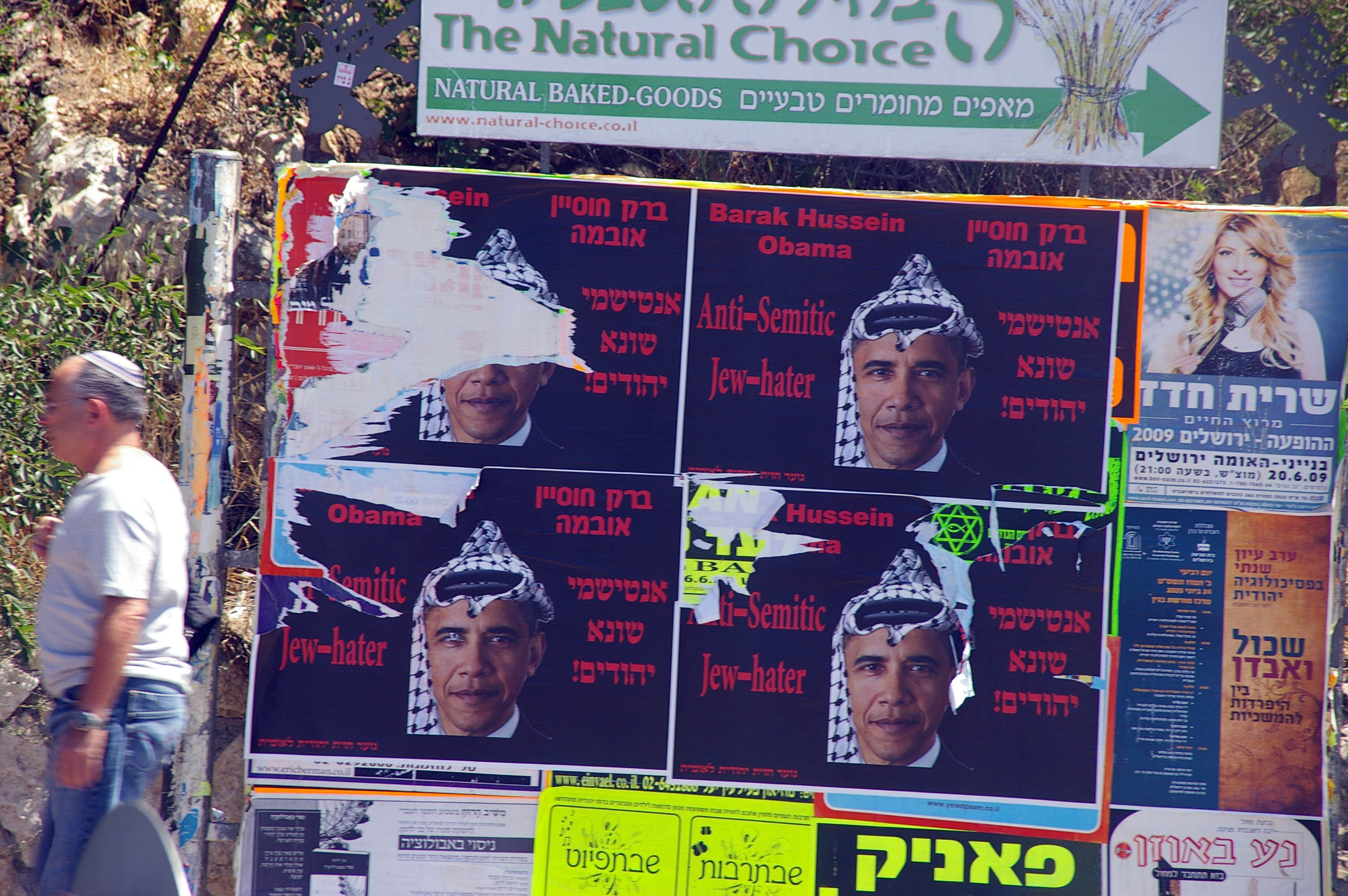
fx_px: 7015
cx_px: 674
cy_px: 448
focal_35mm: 188
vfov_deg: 7.3
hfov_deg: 11.0
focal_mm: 125
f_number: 8
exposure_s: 1/90
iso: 200
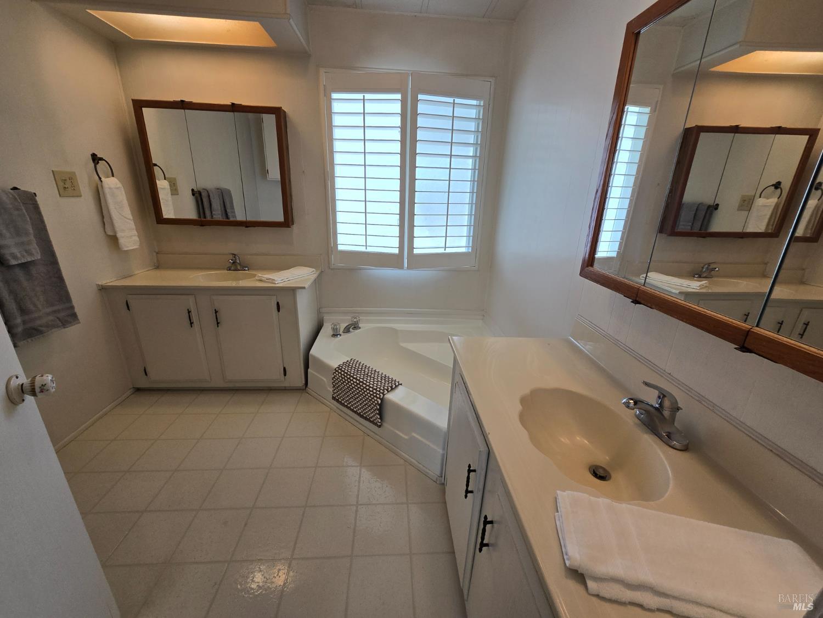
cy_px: 309
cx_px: 412
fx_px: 309
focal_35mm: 13
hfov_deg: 106.2
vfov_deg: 89.9
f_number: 2.2
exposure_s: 1/120
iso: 64
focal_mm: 2.2
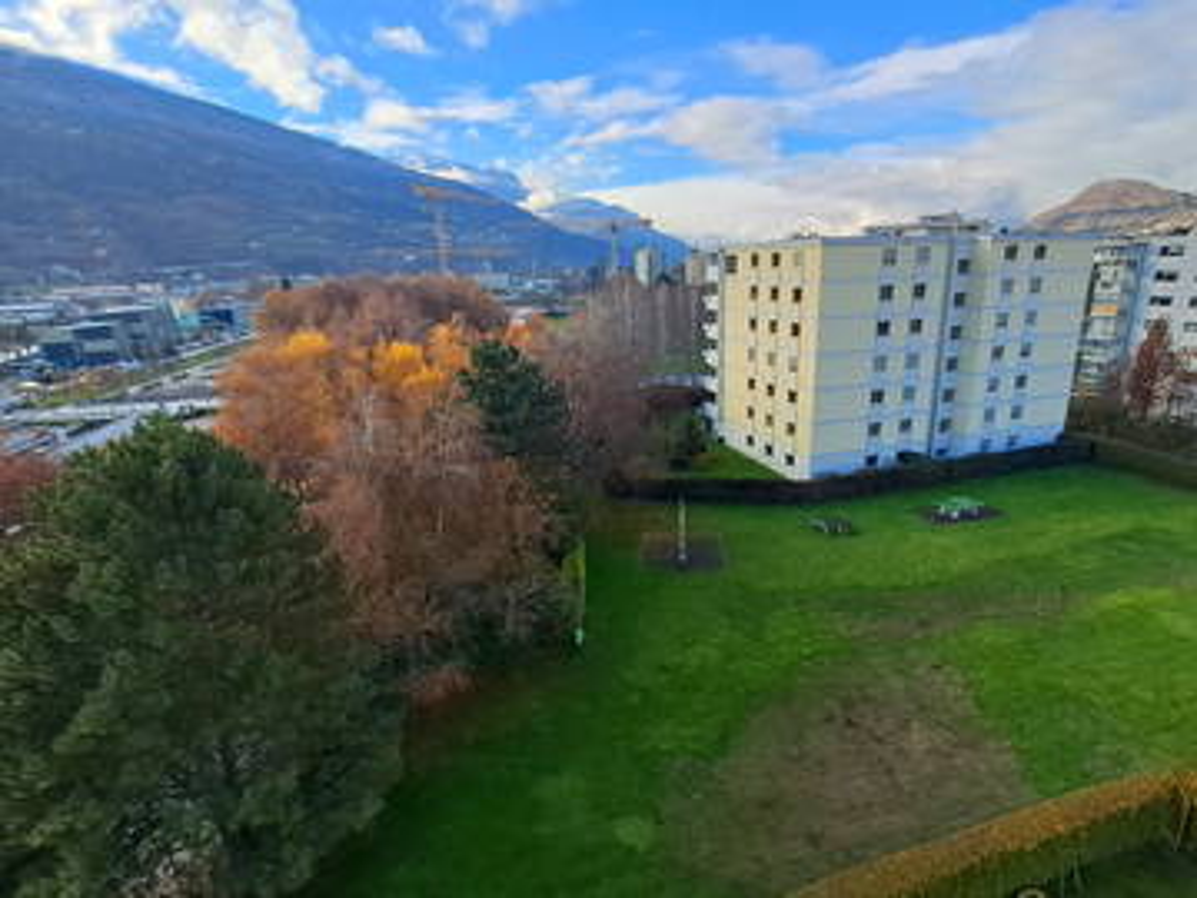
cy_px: 449
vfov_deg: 89.9
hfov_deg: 106.2
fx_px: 450
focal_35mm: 13
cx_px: 598
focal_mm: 1.42
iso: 40
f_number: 2.2
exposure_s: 1/909
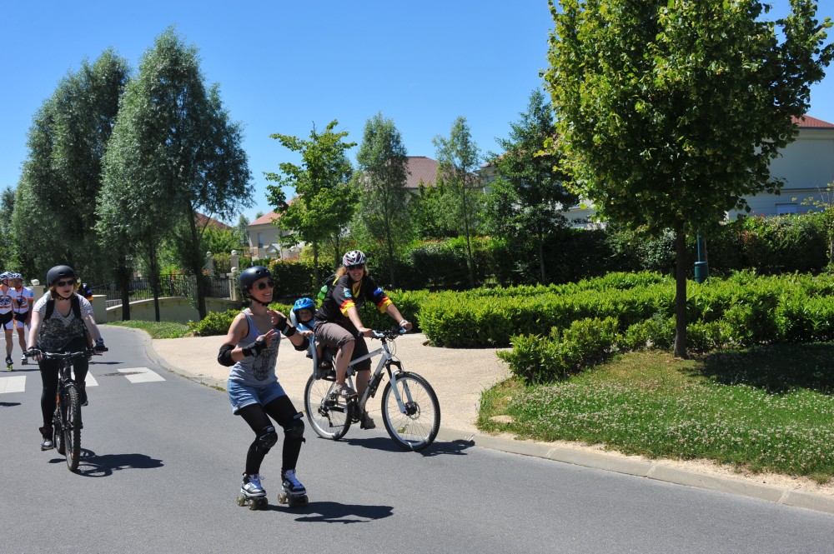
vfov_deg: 29.8
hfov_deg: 43.6
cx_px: 417
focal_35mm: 45
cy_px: 277
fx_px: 1042
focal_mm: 45
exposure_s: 1/500
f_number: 11
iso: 400
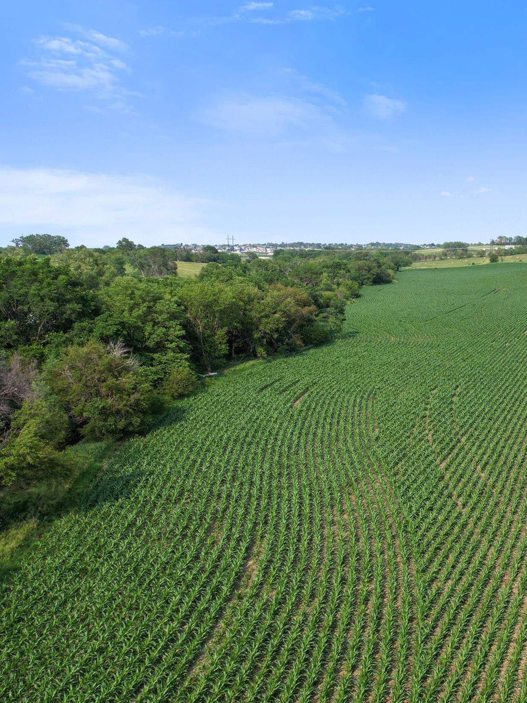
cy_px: 351
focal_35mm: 32
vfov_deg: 56.8
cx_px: 464
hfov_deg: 41.1
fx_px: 650
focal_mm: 8.38
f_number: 2.8
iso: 100
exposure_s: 1/1250
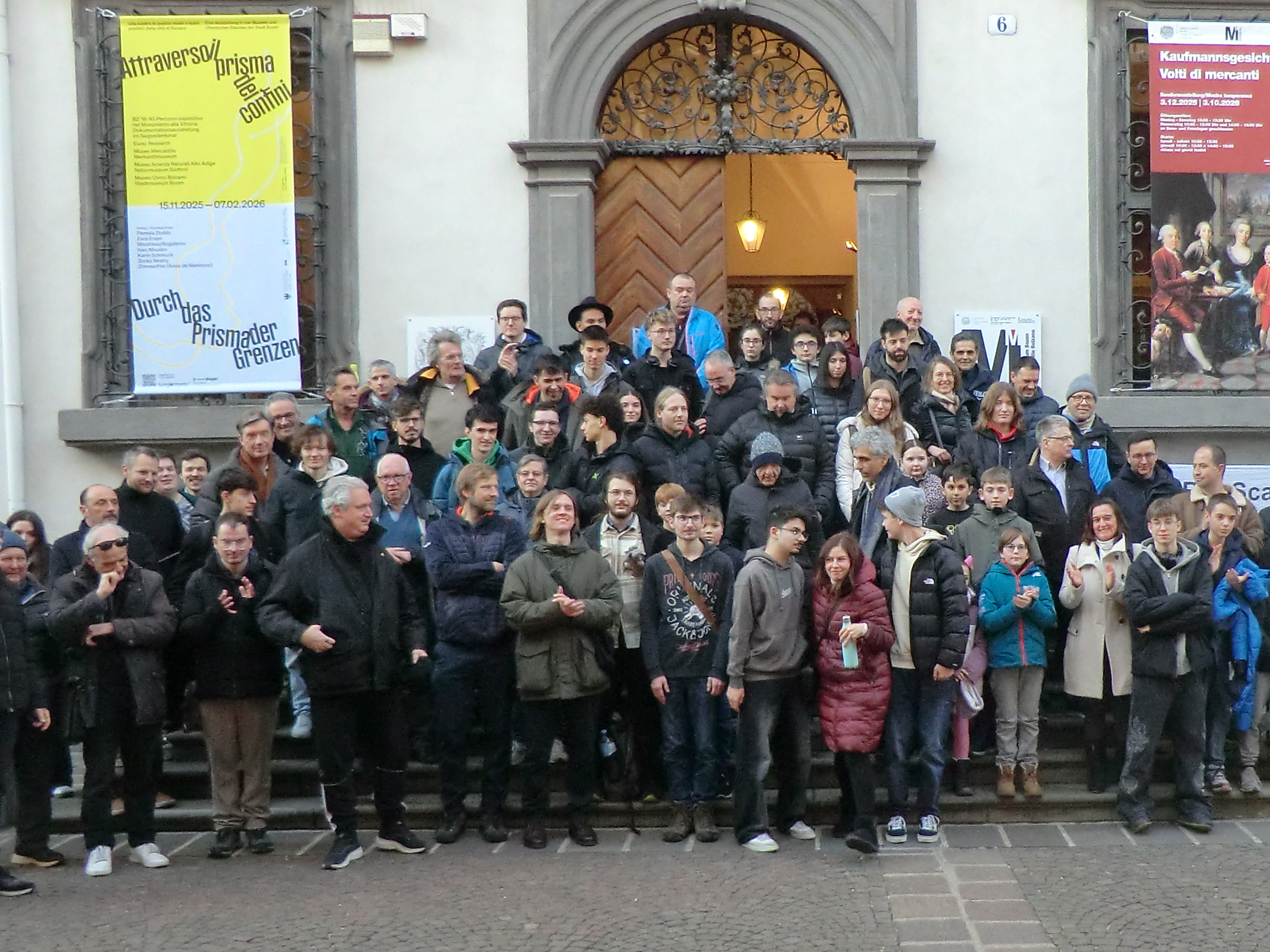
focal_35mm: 45
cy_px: 556
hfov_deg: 41.1
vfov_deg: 32.1
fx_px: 1651
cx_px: 916
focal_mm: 4.3
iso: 200
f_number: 3.2
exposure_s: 1/60
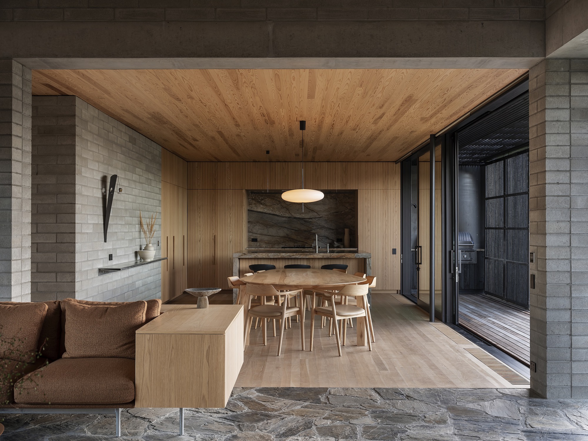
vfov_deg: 35.1
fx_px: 696
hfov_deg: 45.8
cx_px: 294
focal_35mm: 41
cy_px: 220
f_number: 16
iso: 100
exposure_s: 1.3
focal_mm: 51.8
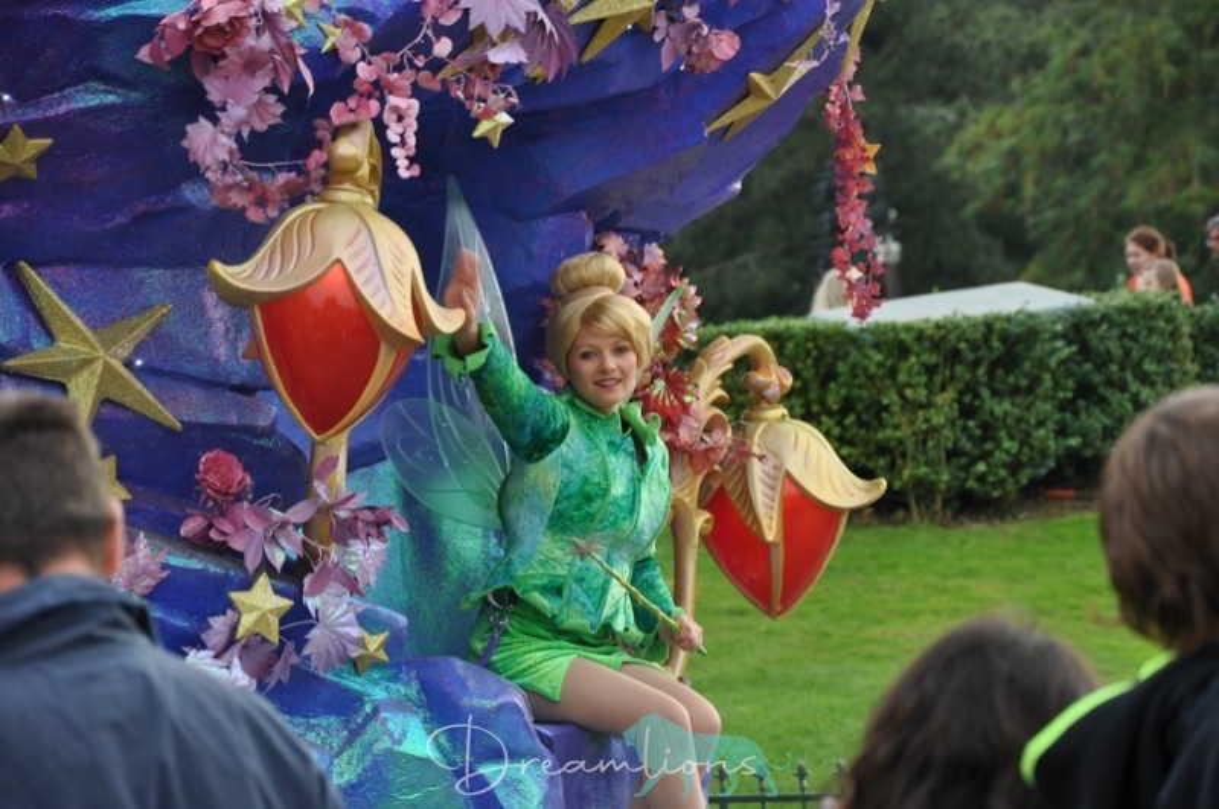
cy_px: 404
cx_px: 610
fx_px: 5326
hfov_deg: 13.1
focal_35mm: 158
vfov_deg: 8.7
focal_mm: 105
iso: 200
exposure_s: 1/125
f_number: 5.6
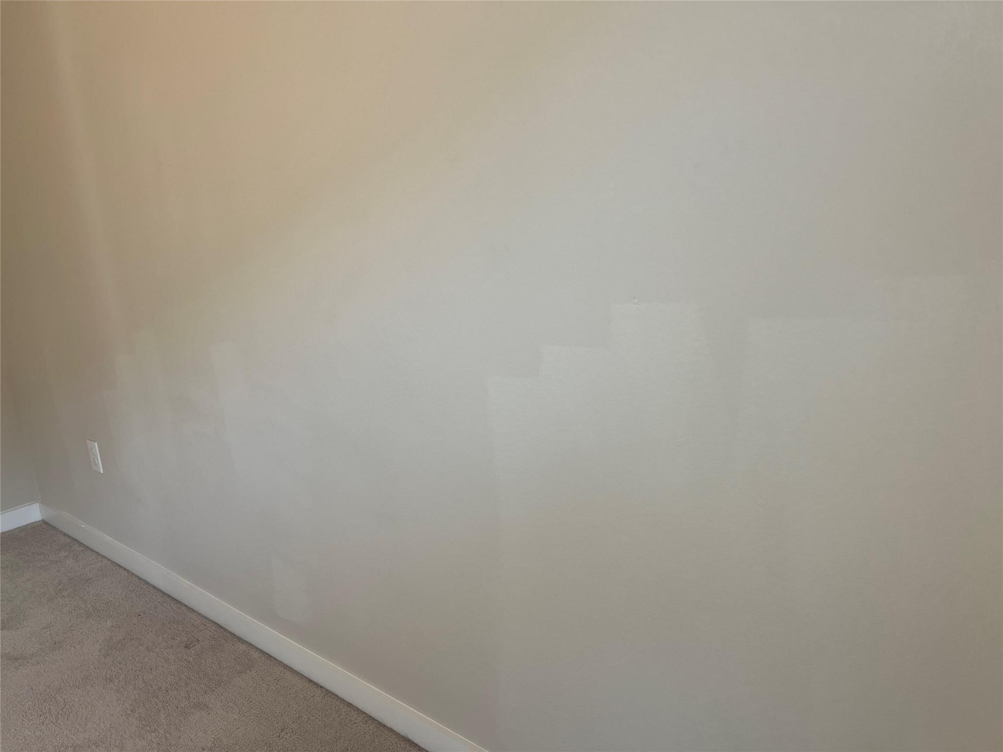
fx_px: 753
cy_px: 376
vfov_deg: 53.1
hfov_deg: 67.3
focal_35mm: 26
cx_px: 502
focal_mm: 5.7
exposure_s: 1/120
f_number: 1.5
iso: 64
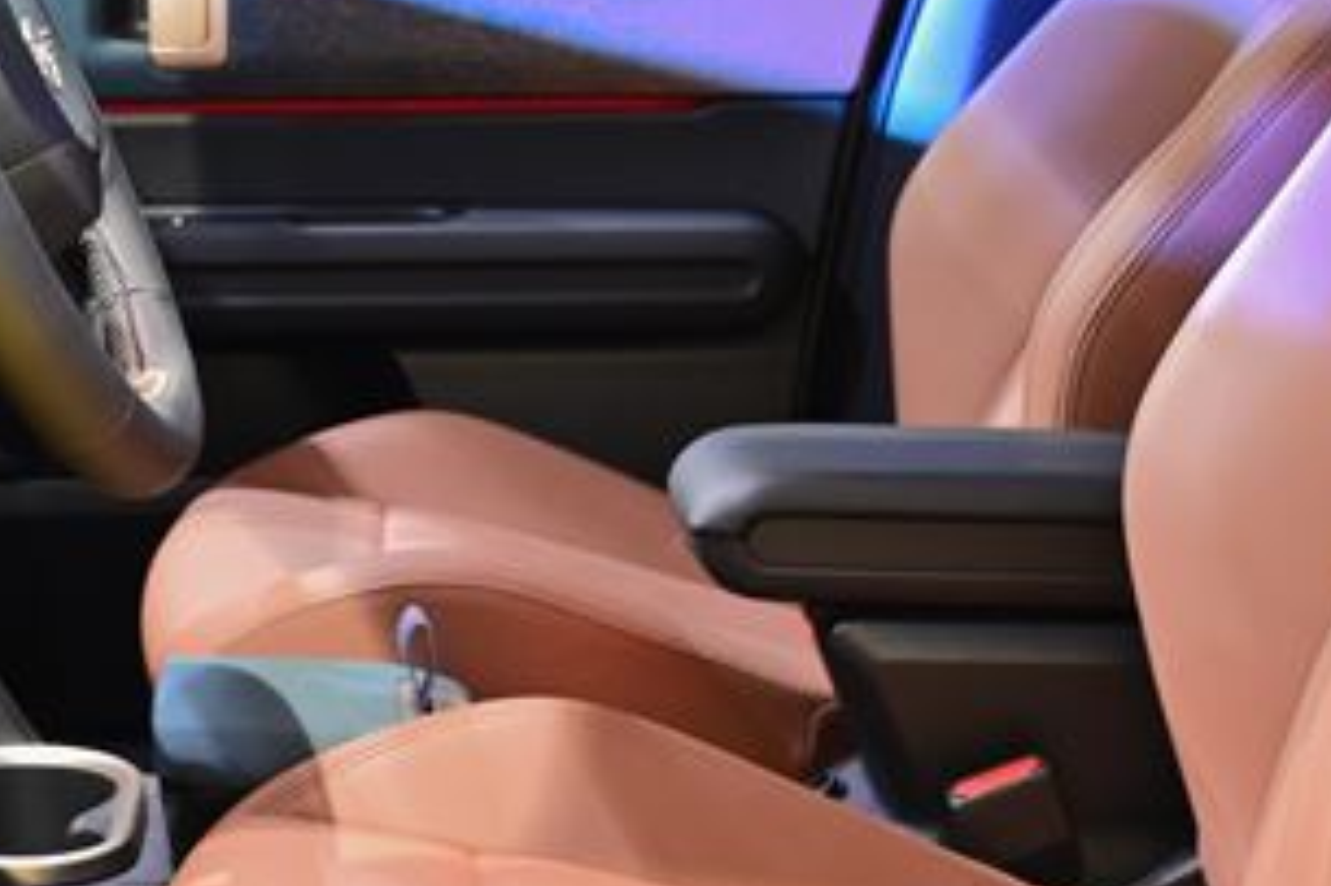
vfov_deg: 14.5
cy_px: 303
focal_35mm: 94
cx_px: 135
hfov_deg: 21.2
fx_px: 3473
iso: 1600
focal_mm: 28
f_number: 3.5
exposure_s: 1/25
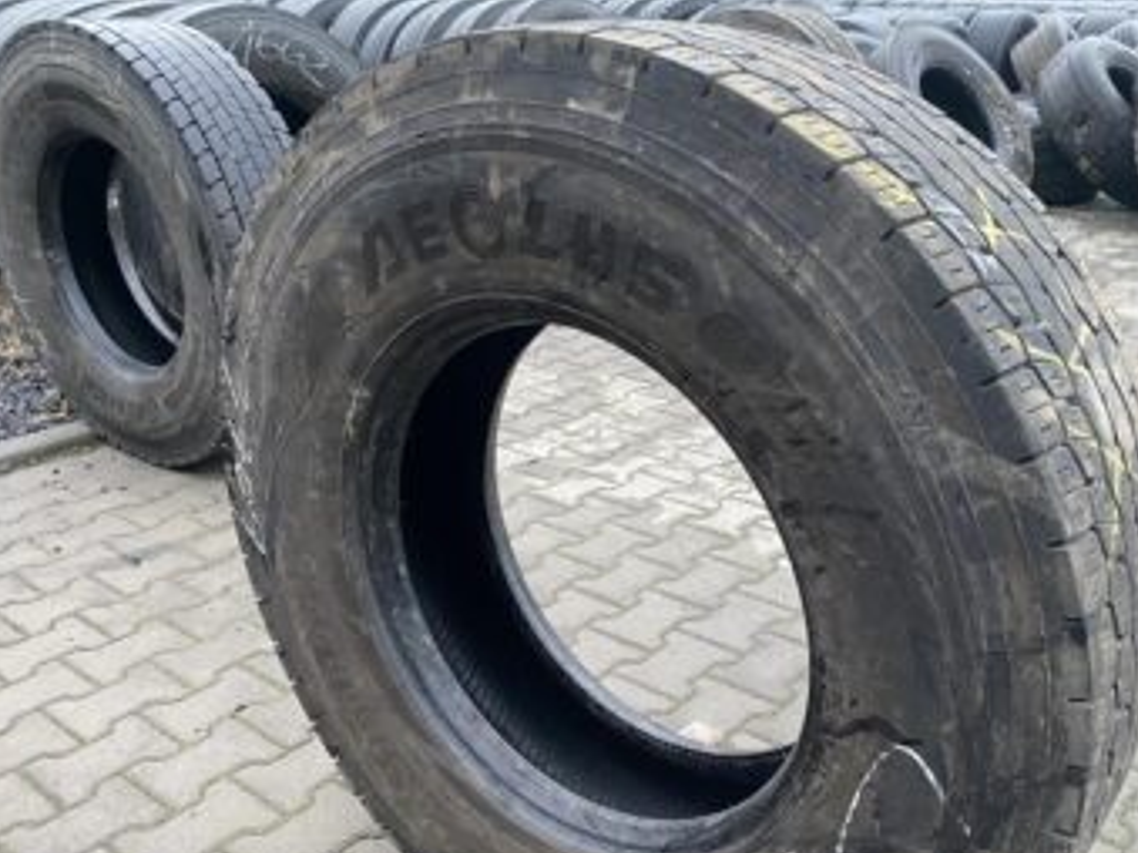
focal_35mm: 33
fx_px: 1084
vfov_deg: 42.6
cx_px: 634
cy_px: 532
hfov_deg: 55.2
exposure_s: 1/60
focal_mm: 4.25
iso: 250
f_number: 1.8
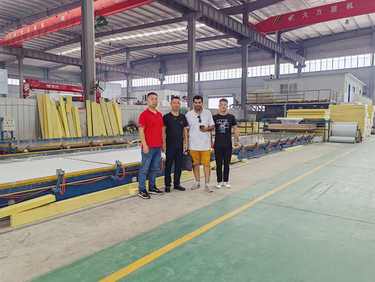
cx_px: 188
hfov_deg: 65.3
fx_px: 292
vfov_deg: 51.4
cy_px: 141
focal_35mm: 27
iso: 50
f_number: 1.9
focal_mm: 5.52
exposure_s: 1/100
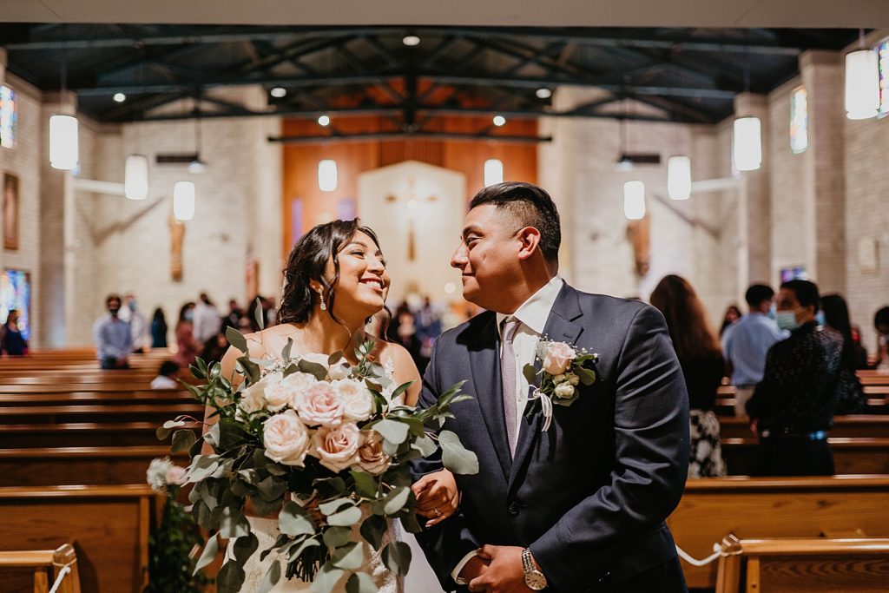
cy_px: 296
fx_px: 864
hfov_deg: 54.4
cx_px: 444
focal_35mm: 35
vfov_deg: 37.9
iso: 1000
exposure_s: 1/125
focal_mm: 35
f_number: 1.4
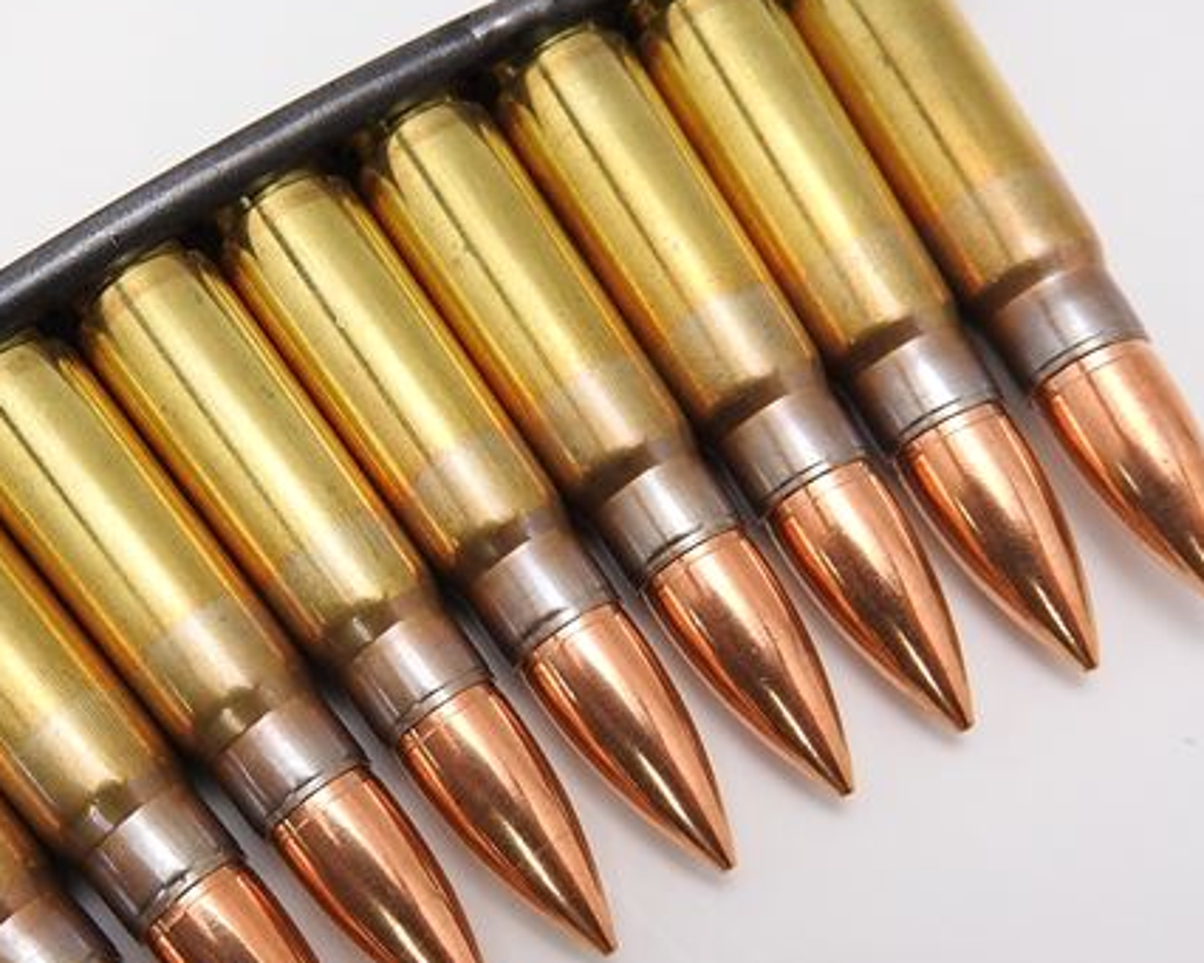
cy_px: 587
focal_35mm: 44
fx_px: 1568
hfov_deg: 41.2
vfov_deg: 34.0
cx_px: 353
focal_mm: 4.3
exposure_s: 1/50
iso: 100
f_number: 3.3
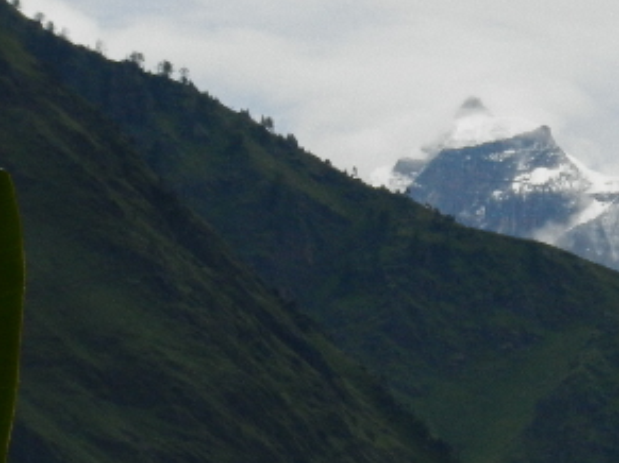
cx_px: 704
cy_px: 342
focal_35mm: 396
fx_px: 7078
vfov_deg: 3.8
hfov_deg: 5.0
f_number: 5.2
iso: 160
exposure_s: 1/800
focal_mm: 25.9
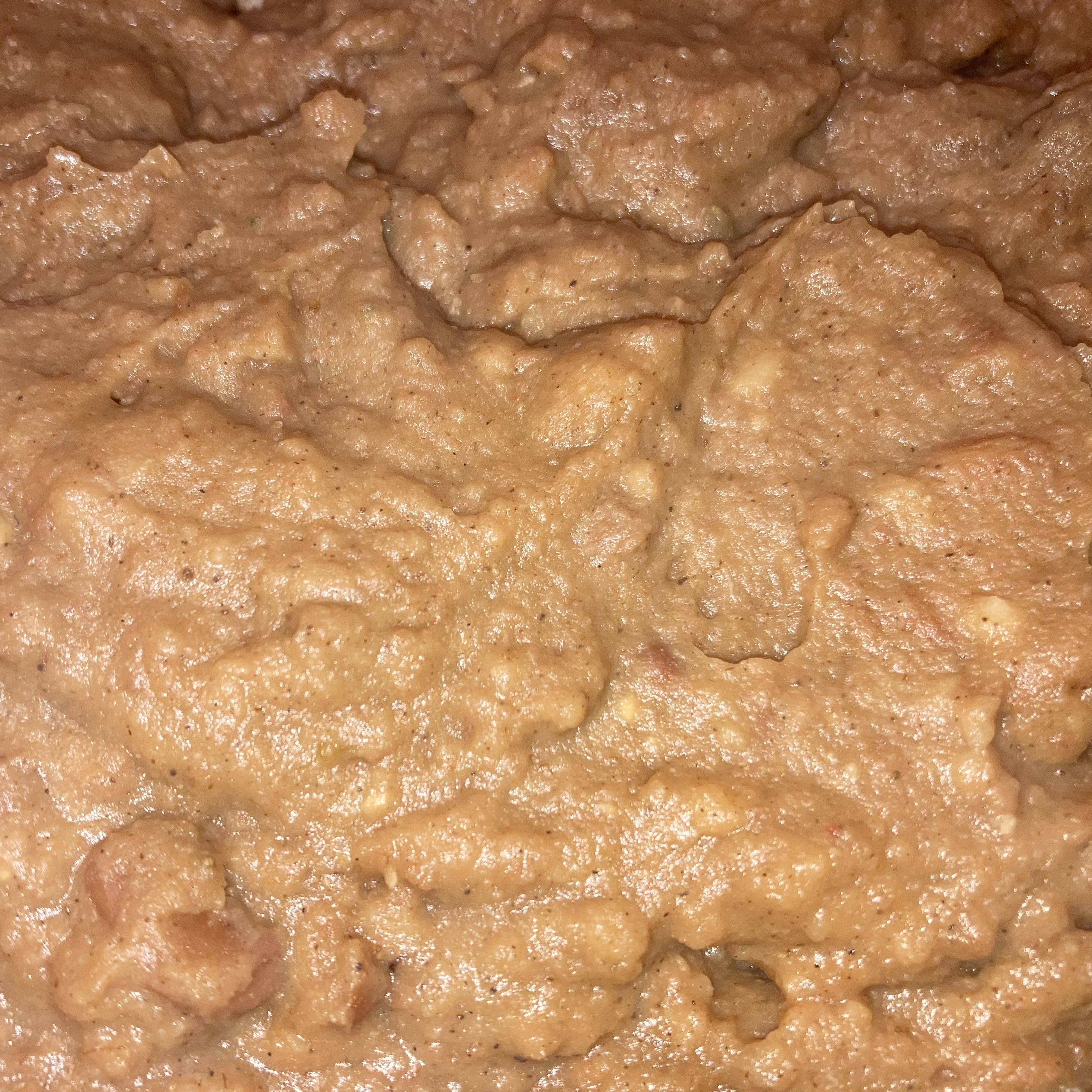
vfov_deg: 48.5
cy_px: 542
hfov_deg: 48.2
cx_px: 454
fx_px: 1213
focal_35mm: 34
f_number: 1.8
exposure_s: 1/9
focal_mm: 3.99
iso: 32
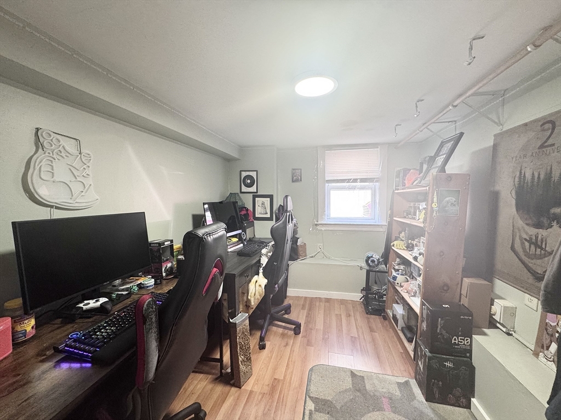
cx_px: 280
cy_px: 210
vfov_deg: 85.7
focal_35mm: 14
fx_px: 227
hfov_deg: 102.1
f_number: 2.2
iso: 200
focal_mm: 2.22
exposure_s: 1/60
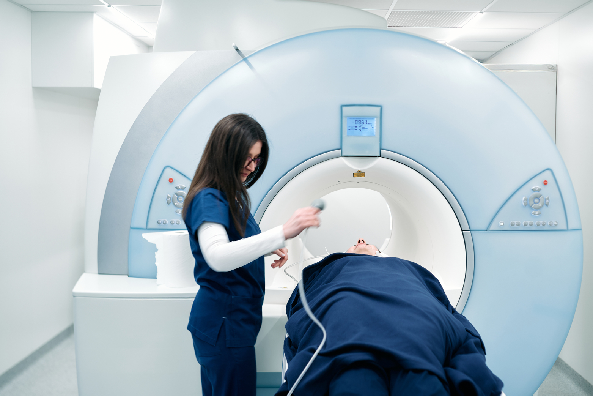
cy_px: 168
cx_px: 349
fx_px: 708
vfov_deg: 31.2
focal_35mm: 43
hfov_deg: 45.2
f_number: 2.8
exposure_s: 1/50
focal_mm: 35
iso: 250
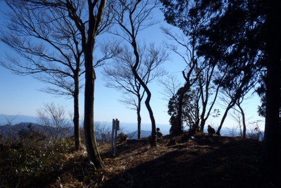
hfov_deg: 61.9
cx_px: 142
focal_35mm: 30
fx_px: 234
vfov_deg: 43.6
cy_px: 103
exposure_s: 1/100
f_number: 11
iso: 80
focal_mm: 5
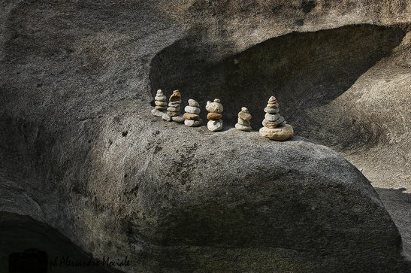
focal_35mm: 58
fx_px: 656
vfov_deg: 23.5
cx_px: 221
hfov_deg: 34.8
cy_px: 130
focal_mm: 35
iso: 200
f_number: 13
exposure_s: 1/200
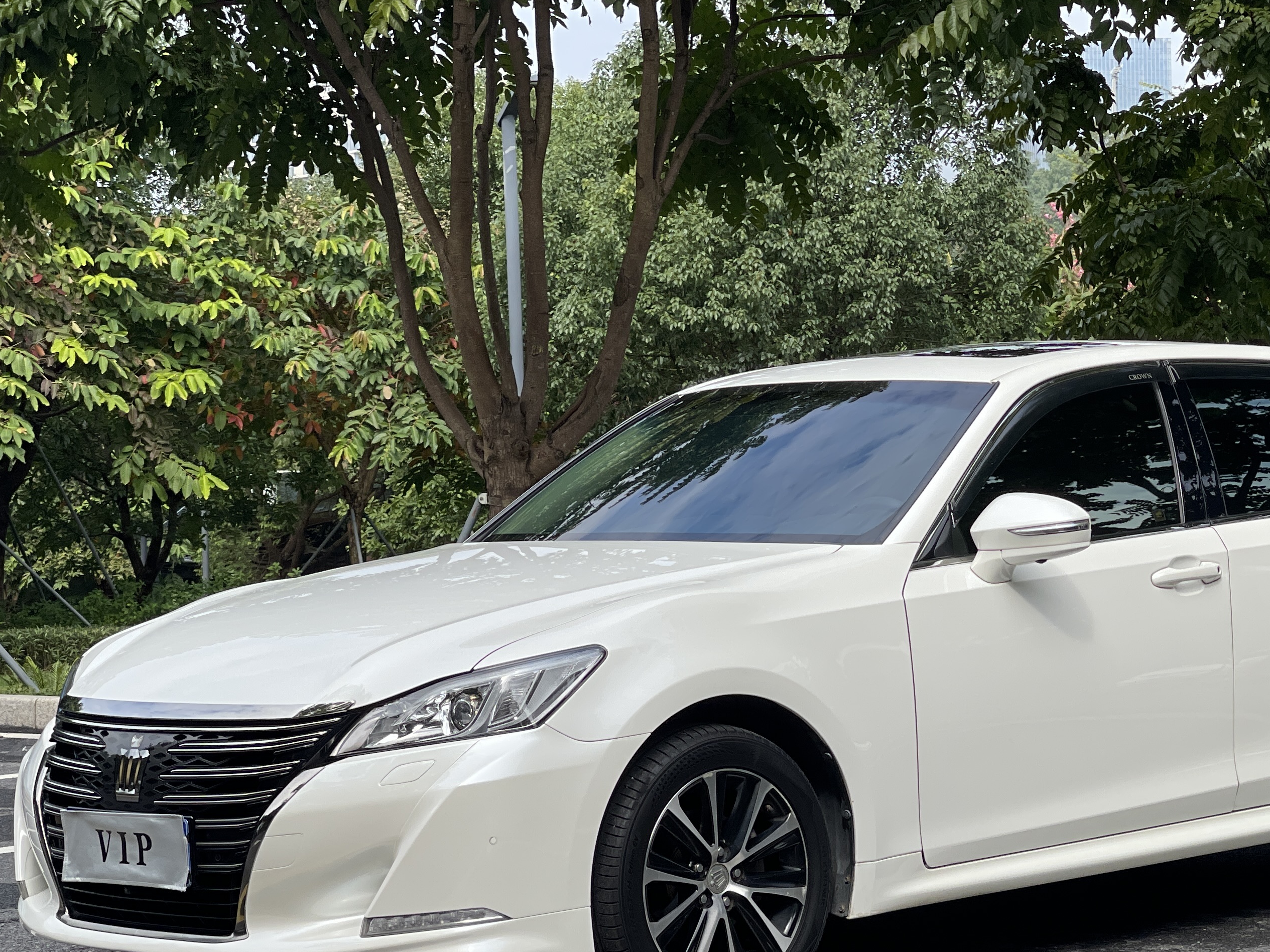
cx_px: 903
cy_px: 576
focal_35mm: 102
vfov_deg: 14.5
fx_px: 3742
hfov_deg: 19.2
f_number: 2.2
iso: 32
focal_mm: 7.5
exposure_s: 1/840
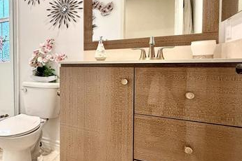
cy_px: 69
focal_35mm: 27
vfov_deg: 47.8
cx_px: 33
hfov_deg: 59.3
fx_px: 181
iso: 400
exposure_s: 1/120
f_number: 2.2
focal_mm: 2.22
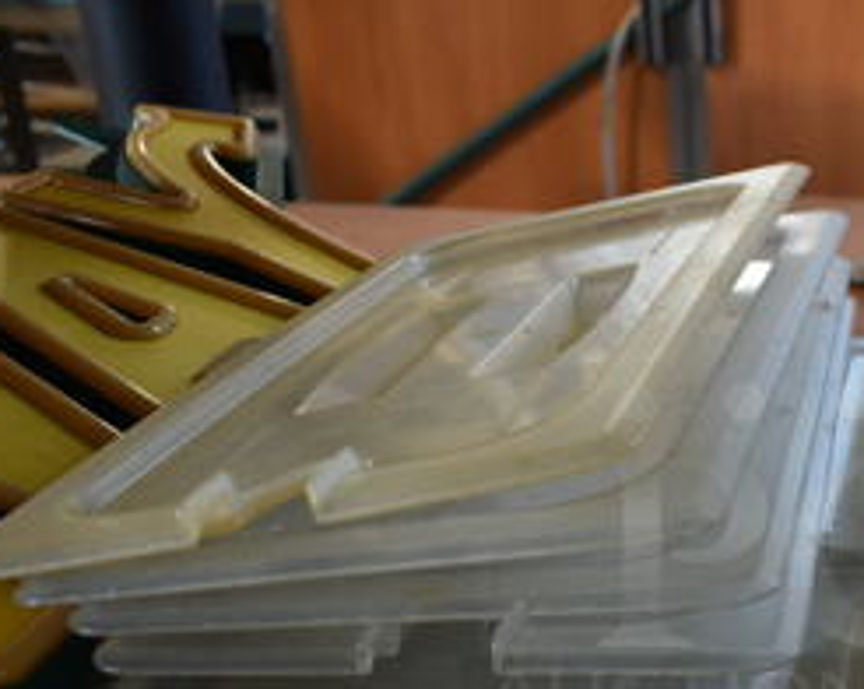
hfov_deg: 28.3
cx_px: 853
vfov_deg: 23.8
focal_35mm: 63
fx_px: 1608
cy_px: 545
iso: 450
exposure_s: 1/30
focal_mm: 18
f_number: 3.5
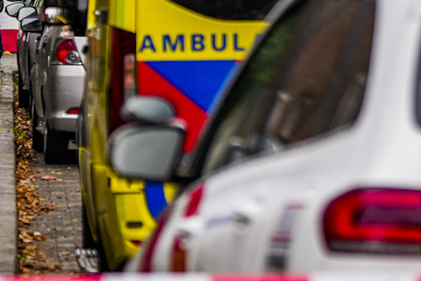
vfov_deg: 2.8
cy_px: -142
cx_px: 214
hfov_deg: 4.2
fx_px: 5683
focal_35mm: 486
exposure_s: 1/1600
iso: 250
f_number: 2.8
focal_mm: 98
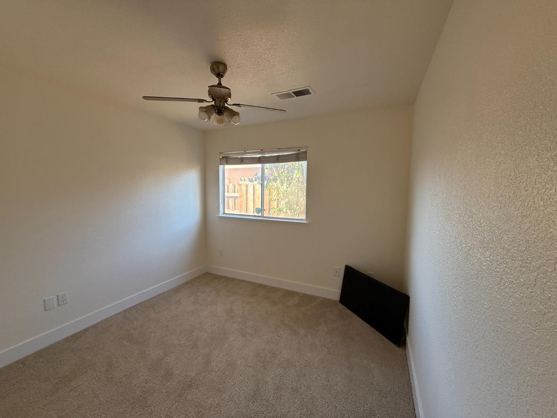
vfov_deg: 85.7
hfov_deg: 102.1
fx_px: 225
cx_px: 278
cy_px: 209
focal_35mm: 14
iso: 160
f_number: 2.2
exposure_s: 1/99
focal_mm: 2.22
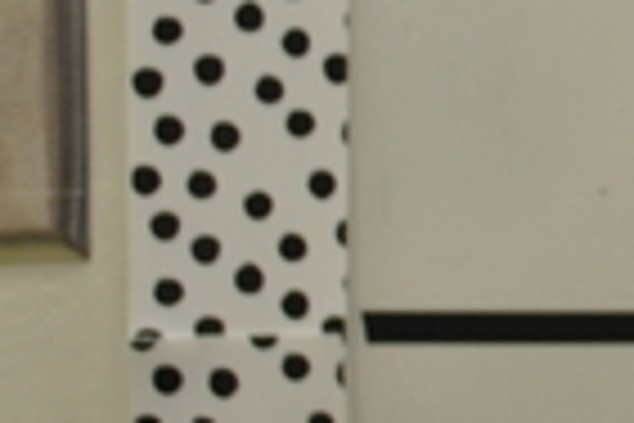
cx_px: 1704
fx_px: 4596
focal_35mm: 261
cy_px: -83
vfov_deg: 5.2
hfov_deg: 7.2
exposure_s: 1/40
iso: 200
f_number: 4
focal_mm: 24
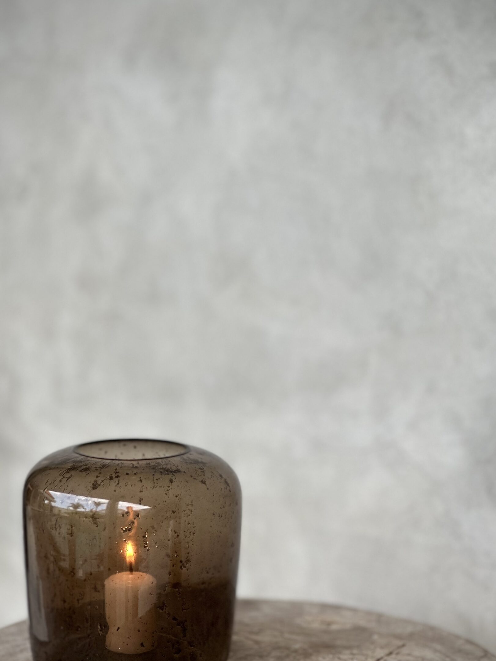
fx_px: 1738
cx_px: 264
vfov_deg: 21.5
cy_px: 369
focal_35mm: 91
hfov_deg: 16.2
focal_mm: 9
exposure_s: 1/121
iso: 80
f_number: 2.8
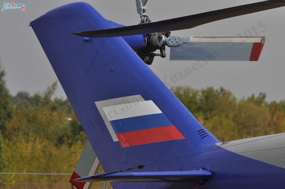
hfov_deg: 6.5
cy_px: 94
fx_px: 2491
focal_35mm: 315
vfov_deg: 4.4
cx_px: 142
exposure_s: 1/1250
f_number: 8
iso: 200
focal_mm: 210
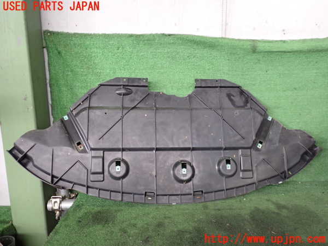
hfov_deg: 60.0
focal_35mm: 30
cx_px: 164
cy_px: 123
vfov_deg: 46.8
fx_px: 284
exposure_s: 1/40
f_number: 2.3
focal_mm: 5.4
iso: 200
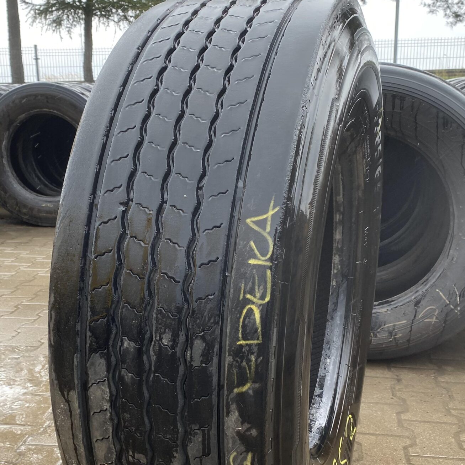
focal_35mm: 45
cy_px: 300
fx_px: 684
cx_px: 199
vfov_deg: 37.3
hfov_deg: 37.5
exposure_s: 1/150
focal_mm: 4.25
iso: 32
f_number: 1.8
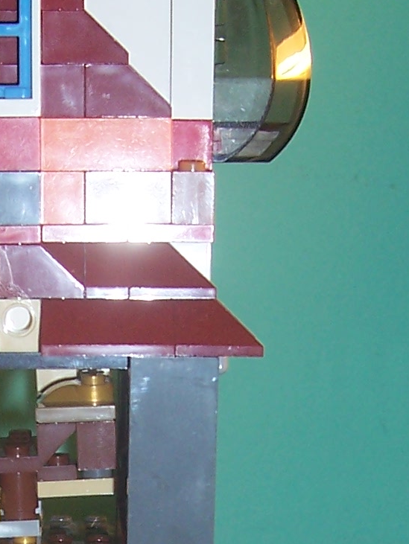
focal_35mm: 119
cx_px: 97
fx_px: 1873
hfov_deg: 12.4
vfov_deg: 15.8
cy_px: 688
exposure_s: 1/60
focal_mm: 5.6
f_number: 2.7
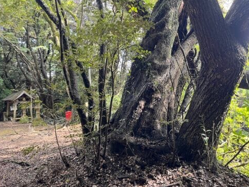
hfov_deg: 65.3
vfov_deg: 51.4
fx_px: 194
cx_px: 124
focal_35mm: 27
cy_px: 93
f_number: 1.5
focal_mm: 5.7
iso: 125
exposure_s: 1/85
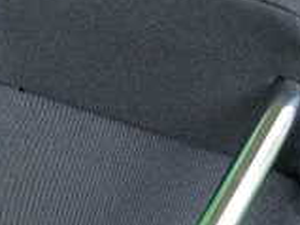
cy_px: 259
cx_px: 32
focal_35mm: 136
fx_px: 1178
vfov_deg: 10.7
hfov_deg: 14.4
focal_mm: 6.37
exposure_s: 1/125
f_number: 2.5
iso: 400
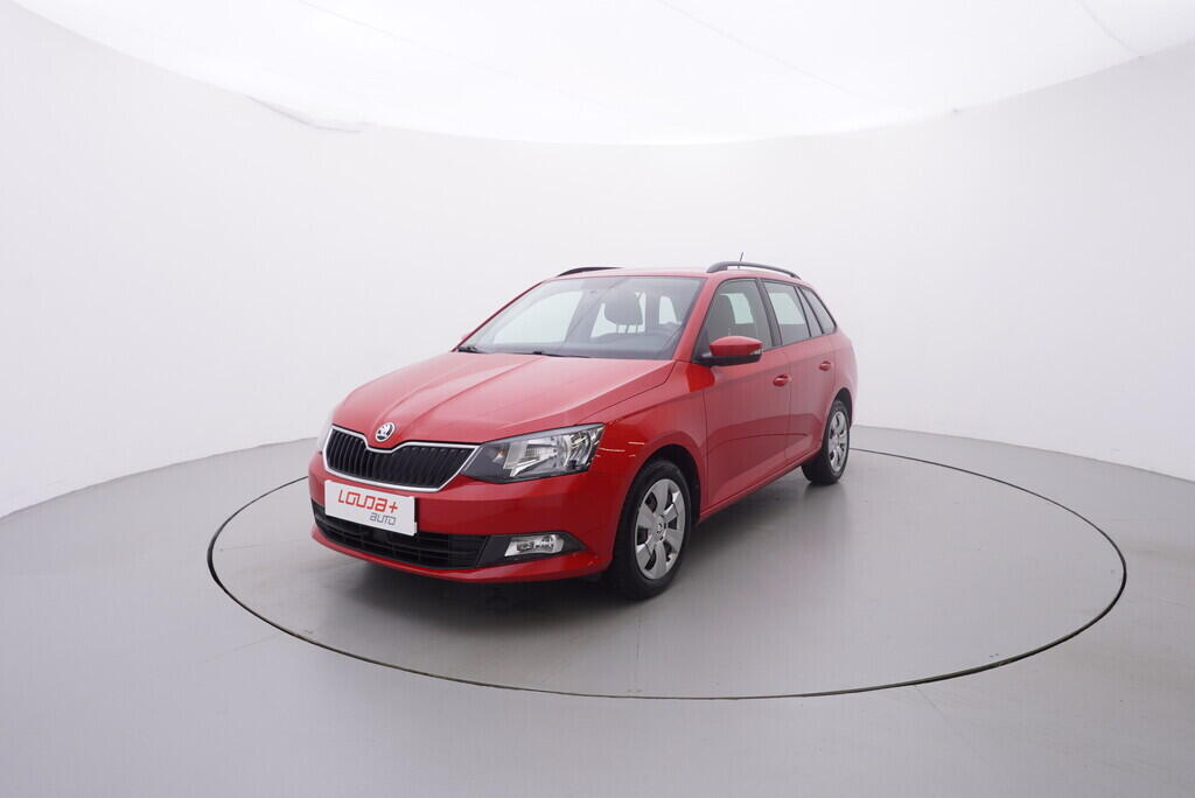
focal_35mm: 22
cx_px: 598
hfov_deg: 77.3
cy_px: 399
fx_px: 747
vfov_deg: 56.2
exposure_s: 1/80
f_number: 5
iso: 200
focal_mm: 15
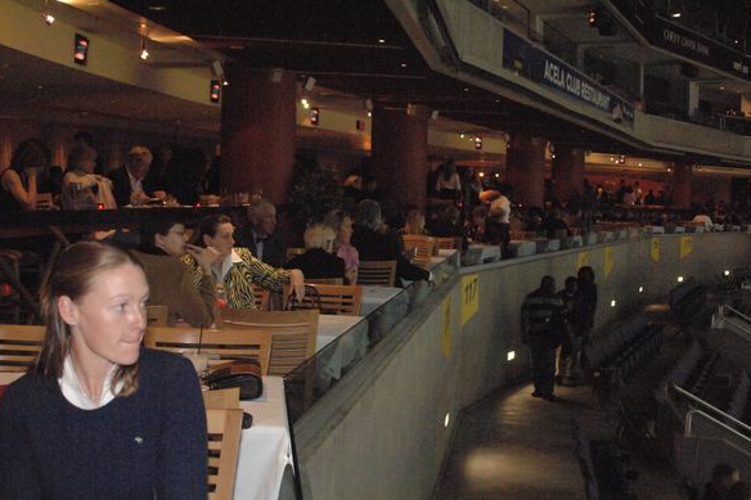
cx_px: 355
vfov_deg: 29.2
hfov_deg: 42.7
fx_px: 959
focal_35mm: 46
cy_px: 269
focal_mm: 28
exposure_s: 1/125
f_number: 3.5
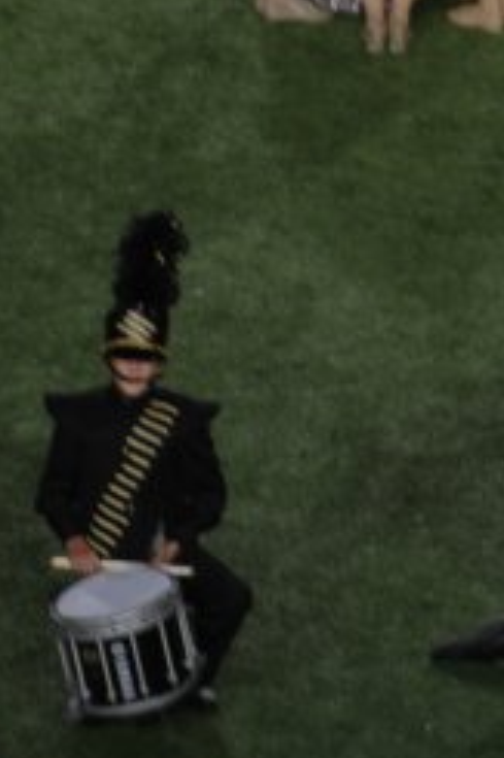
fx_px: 15435
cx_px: 431
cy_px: -99
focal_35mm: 734
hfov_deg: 1.9
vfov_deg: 2.8
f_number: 2.8
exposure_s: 1/80
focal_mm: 200
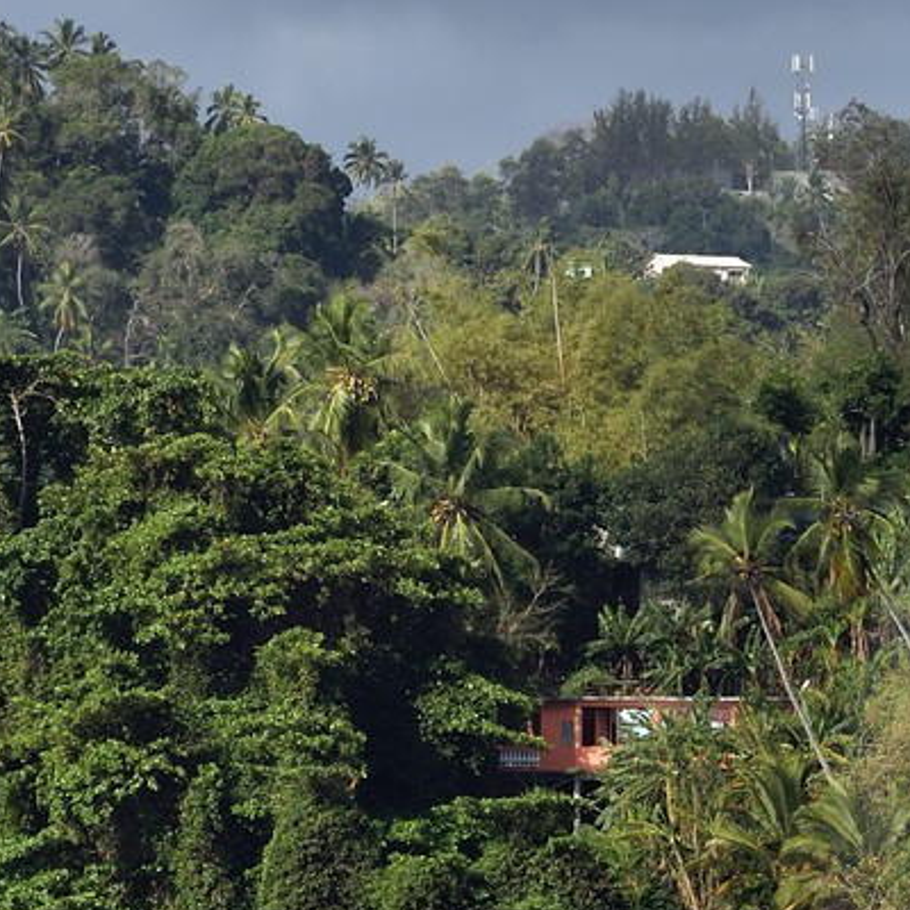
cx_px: 1759
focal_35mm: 680
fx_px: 20225
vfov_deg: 2.6
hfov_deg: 2.6
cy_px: 933
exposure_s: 1/250
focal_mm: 200
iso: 200
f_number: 11
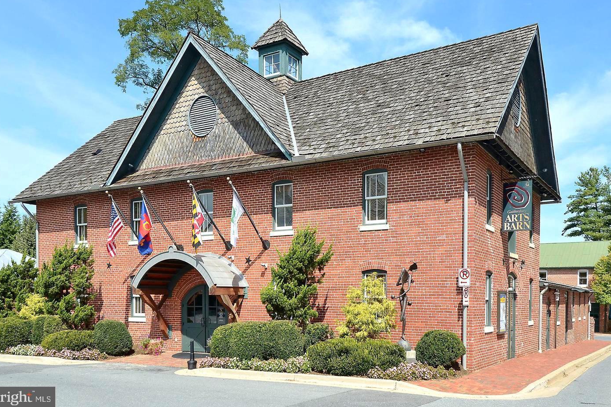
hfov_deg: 60.3
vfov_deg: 42.3
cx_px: 302
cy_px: 199
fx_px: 526
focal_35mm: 31
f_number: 9
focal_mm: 20
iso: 400
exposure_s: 1/800
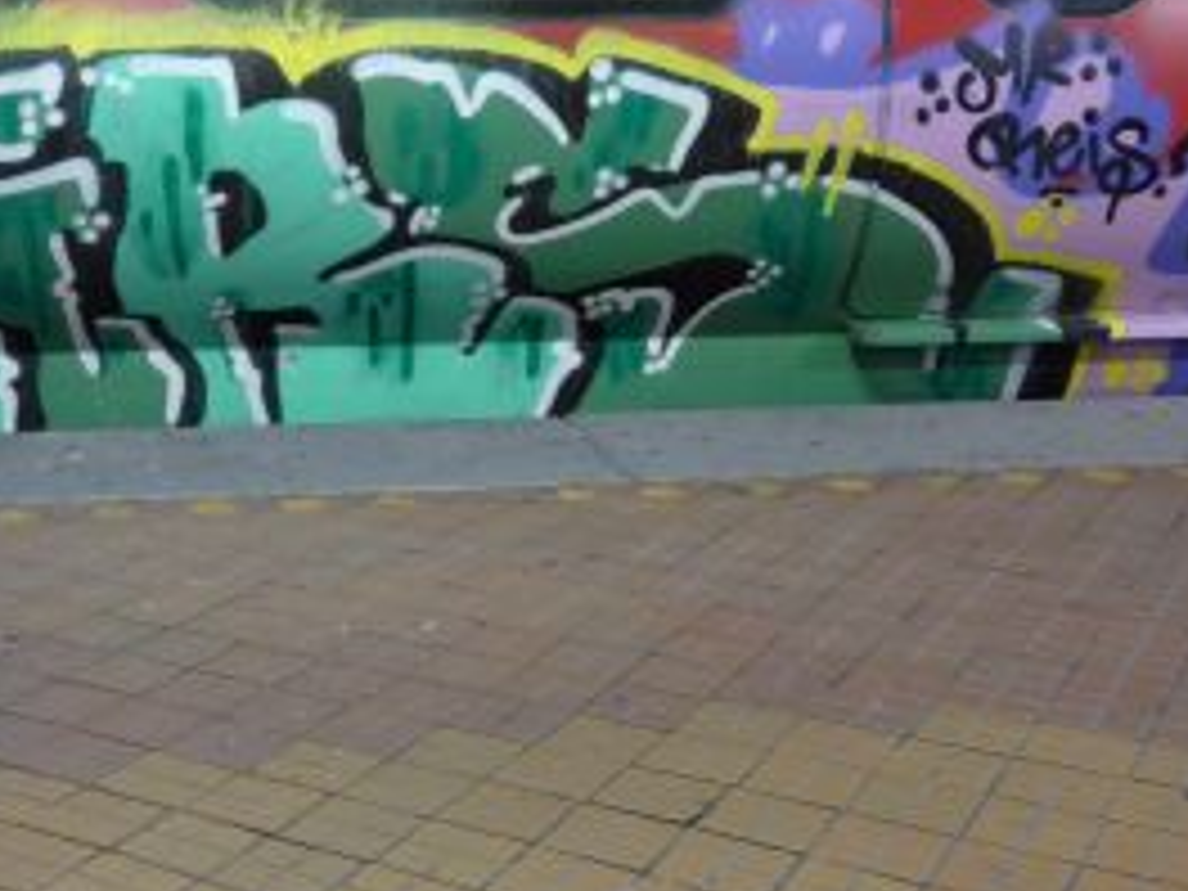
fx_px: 1888
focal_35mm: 55
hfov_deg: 33.9
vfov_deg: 26.5
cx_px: 243
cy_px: 349
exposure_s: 1/30
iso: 400
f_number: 2
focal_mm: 6
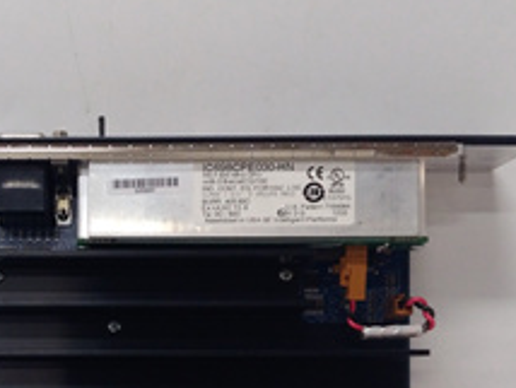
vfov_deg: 22.6
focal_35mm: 63
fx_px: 940
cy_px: 370
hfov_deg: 29.8
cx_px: 87
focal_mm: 3.79
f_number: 2
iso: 231
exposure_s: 1/33
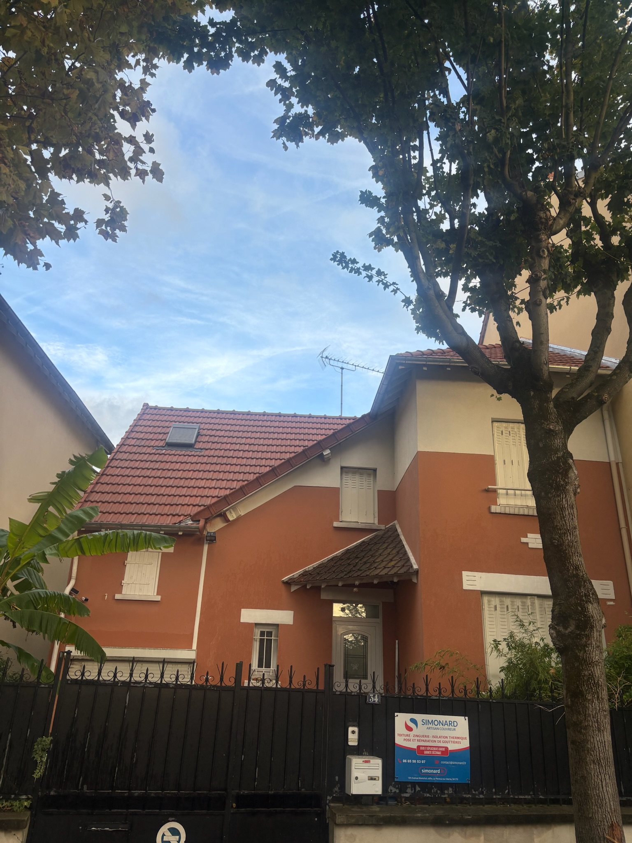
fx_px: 633
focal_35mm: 26
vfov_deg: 67.3
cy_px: 422
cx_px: 316
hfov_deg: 53.1
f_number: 1.6
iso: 50
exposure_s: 1/634
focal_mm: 5.96
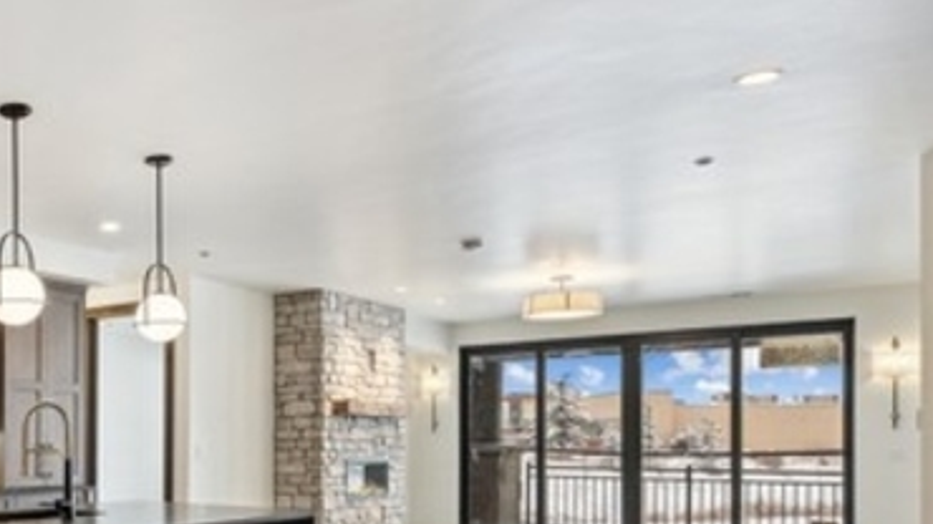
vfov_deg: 33.6
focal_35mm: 34
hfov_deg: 48.5
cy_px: 422
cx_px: 15
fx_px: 841
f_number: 6.3
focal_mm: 10
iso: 200
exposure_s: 1/5
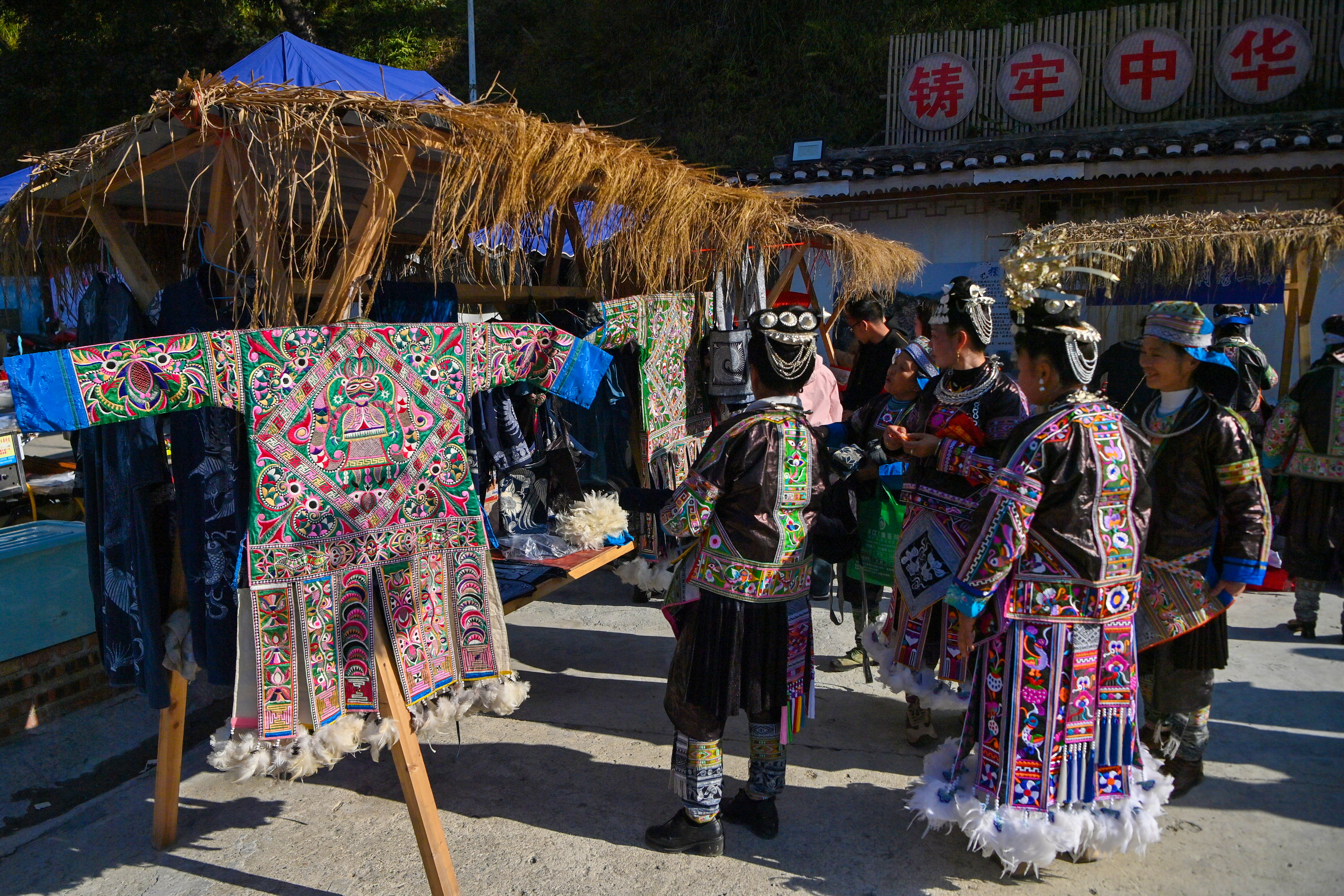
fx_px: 971
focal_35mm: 26
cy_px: 448
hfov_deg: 69.4
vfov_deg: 49.6
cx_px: 672
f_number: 5.6
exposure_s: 1/4000
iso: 125
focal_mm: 26
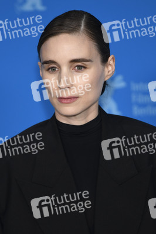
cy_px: 117
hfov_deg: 6.9
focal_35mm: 200
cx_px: 78
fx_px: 1302
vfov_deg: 10.3
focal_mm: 200
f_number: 3.5
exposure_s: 1/500
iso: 640
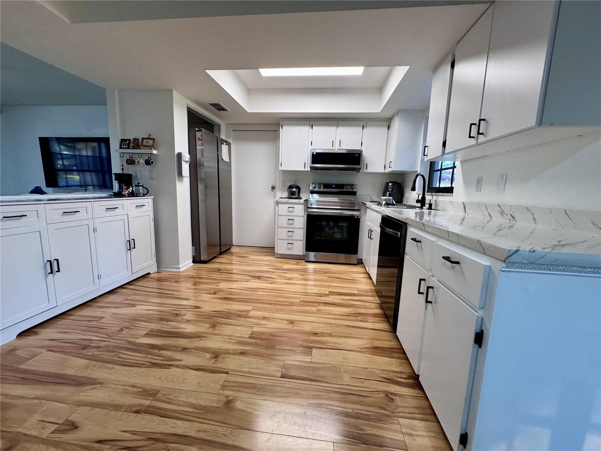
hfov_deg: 102.1
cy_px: 226
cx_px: 300
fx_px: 243
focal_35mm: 14
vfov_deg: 85.7
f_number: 2.2
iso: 250
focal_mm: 2.22
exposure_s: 1/120
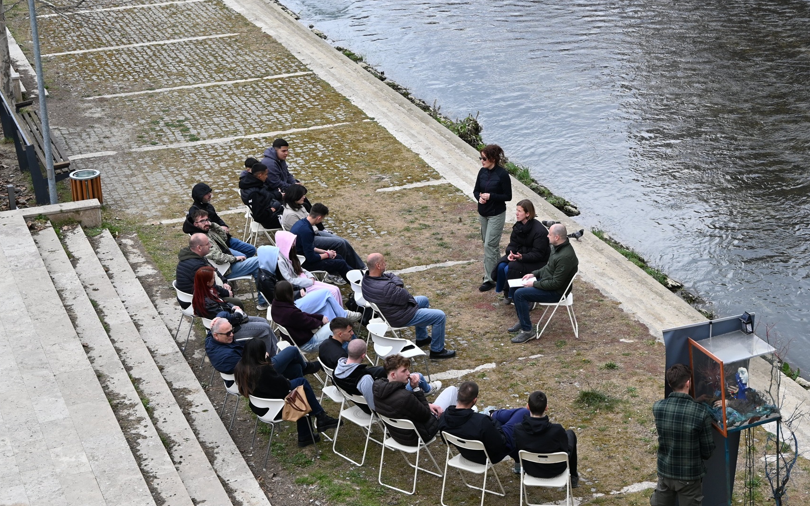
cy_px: 294
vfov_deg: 17.9
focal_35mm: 73
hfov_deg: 28.3
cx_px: 479
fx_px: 1603
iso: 400
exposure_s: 1/500
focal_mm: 39
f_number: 5.6
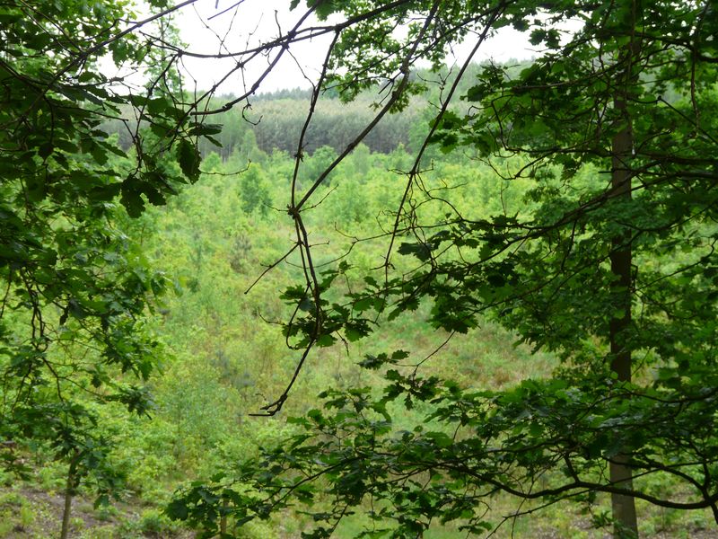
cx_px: 359
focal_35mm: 77
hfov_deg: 25.3
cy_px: 270
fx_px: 1597
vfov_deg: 19.1
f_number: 3.2
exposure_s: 1/100
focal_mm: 12.6
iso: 100
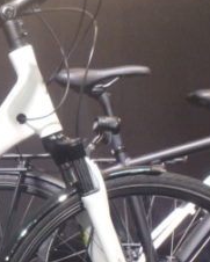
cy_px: 263
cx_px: -125
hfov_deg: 15.1
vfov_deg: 19.9
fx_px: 722
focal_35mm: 93
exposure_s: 1/30
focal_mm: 3.7
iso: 500
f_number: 3.5
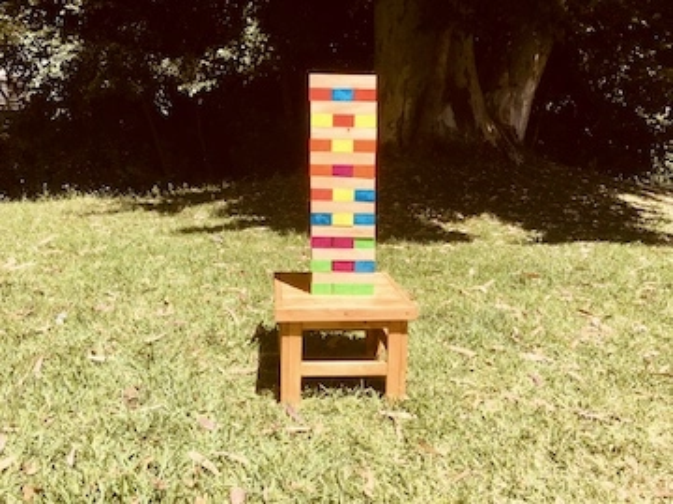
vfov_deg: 48.2
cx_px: 336
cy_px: 252
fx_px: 564
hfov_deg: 61.7
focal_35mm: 29
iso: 25
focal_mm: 4.15
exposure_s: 1/1026
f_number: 2.2
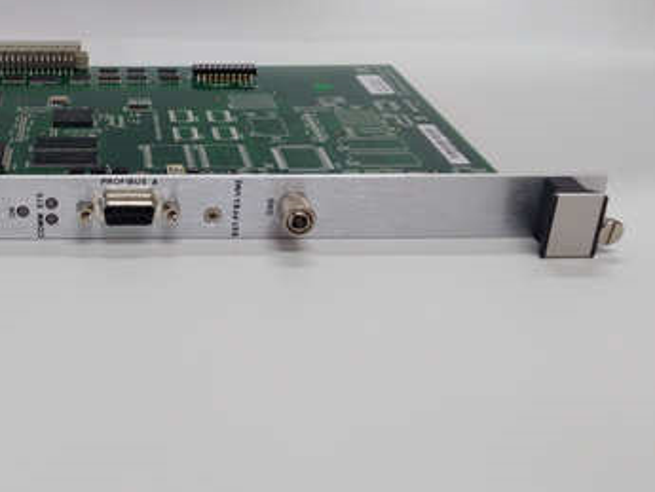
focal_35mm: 47
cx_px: 129
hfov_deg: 38.8
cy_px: 199
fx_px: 890
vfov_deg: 30.8
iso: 124
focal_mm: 3.79
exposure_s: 1/50
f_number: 2
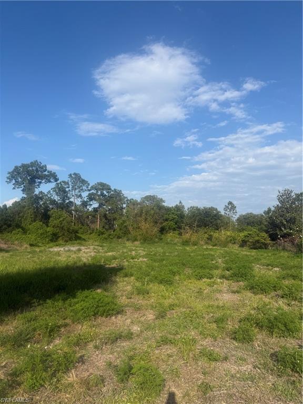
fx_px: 280
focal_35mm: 24
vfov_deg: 71.6
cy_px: 202
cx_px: 152
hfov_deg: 56.8
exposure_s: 1/5319
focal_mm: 6.76
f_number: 1.78
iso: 80
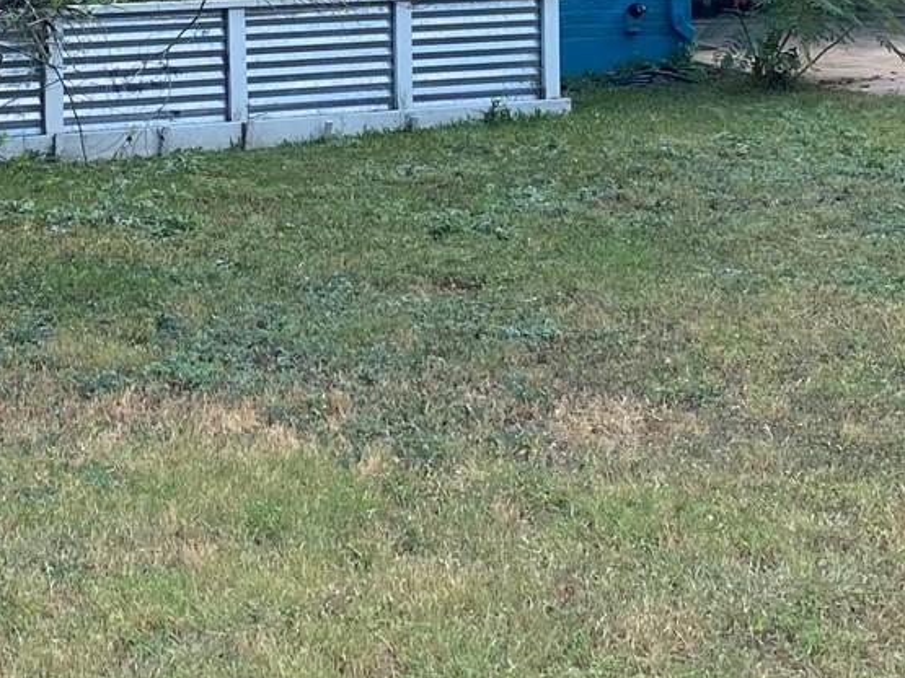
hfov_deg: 20.3
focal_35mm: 96
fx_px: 2509
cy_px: -218
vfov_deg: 14.7
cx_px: 254
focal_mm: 4.25
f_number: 1.8
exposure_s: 1/1838
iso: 32
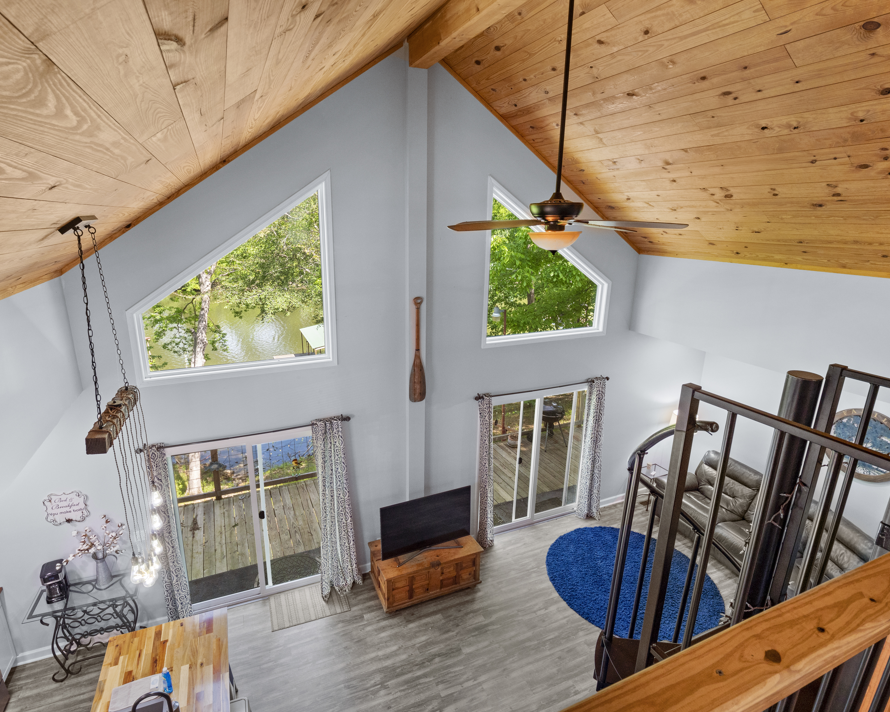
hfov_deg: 89.5
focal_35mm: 17
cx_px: 415
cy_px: 356
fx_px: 448
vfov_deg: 77.0
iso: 400
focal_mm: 8
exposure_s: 1/13
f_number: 5.6
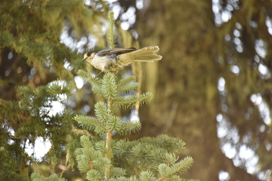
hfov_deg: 6.9
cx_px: 136
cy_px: 90
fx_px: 2267
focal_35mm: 300
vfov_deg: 4.6
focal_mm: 300
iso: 2800
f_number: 5.6
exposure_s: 1/640
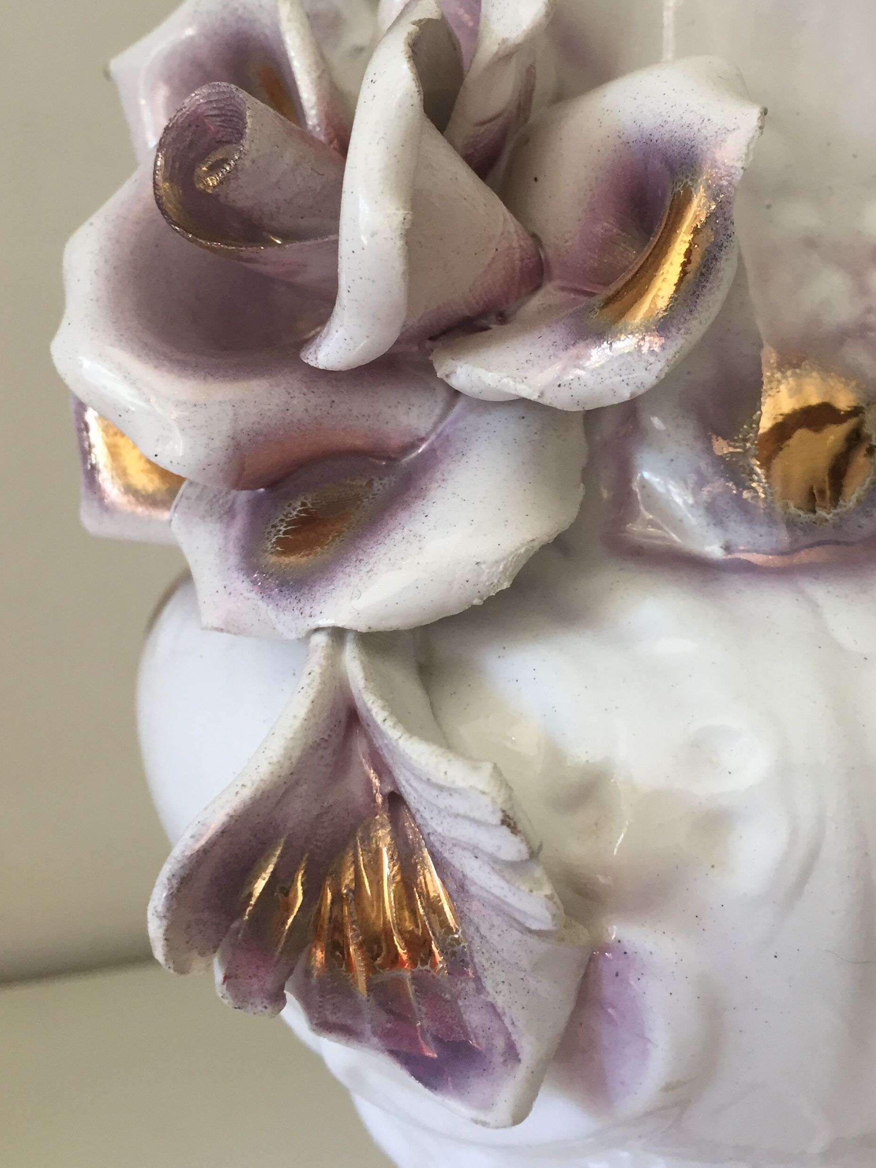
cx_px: 481
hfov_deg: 37.7
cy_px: 453
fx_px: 1282
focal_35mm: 38
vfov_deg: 48.6
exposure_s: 1/33
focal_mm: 4.15
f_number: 2.2
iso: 50
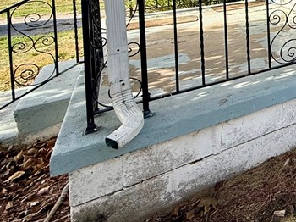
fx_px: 350
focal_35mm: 41
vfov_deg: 29.6
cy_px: -52
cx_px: 425
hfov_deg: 30.3
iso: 64
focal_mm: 2.22
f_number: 2.2
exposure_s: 1/510
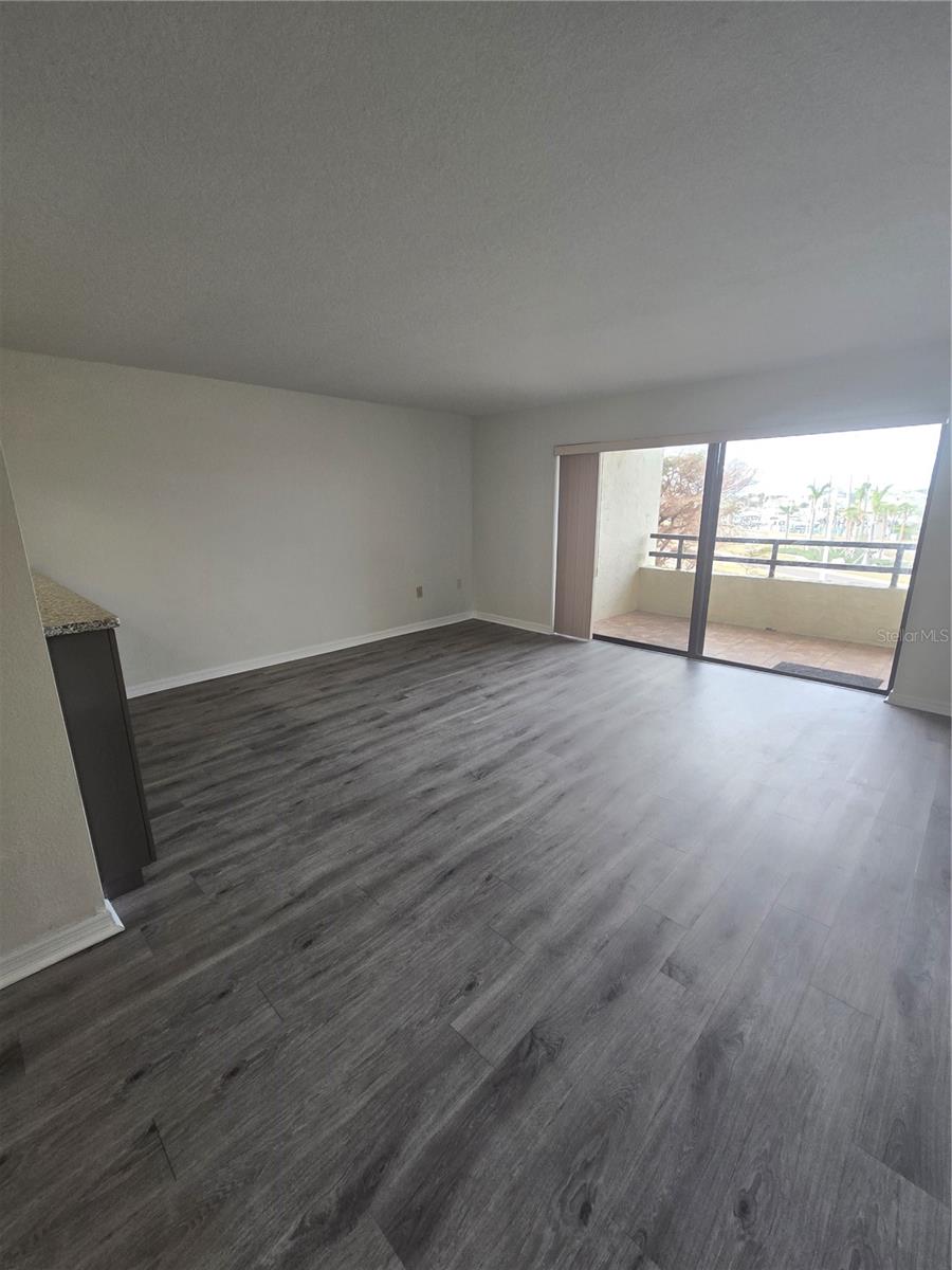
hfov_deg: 89.9
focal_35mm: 13
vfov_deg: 106.2
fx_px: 477
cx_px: 476
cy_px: 635
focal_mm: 2.2
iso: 80
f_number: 2.2
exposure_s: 1/60
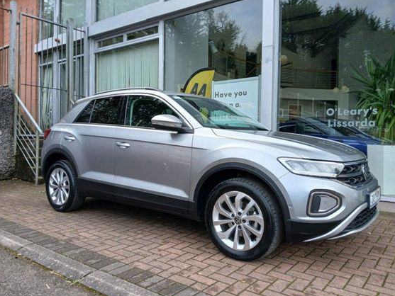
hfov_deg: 63.4
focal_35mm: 28
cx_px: 200
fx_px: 320
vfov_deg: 49.8
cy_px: 147
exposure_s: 1/100
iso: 32
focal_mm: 3.98
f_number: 1.8
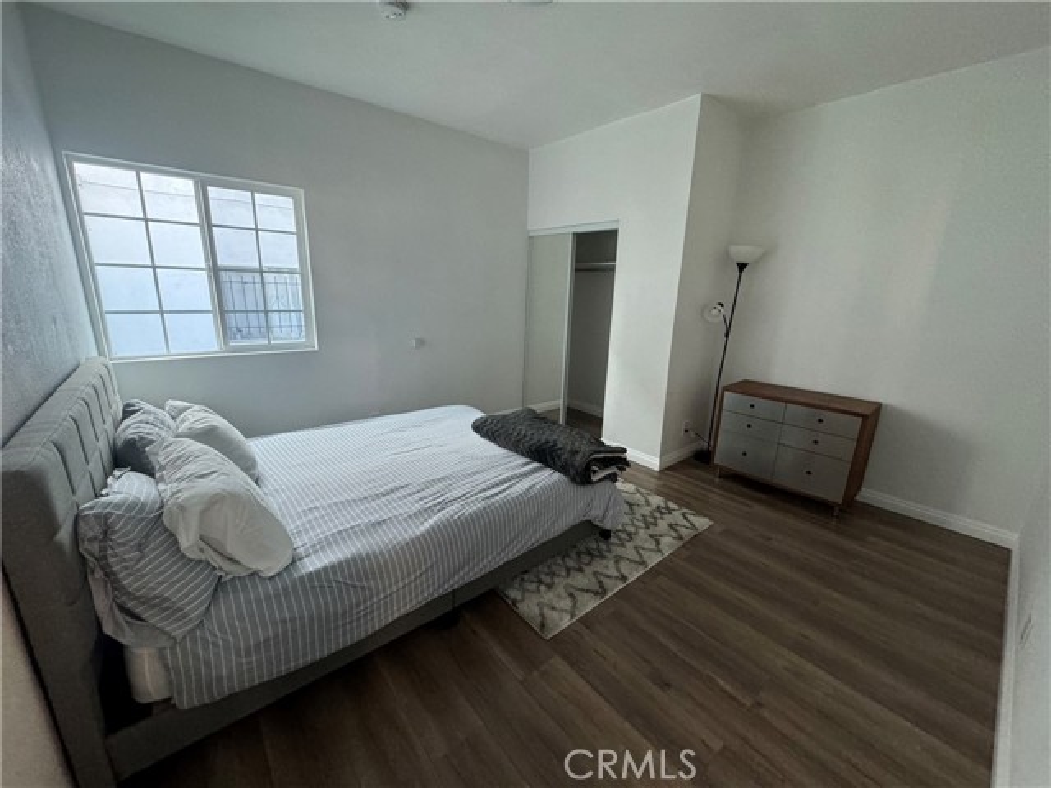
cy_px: 394
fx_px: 425
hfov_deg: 102.1
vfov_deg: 85.7
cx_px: 526
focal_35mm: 14
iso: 500
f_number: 2.2
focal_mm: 2.22
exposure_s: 1/60
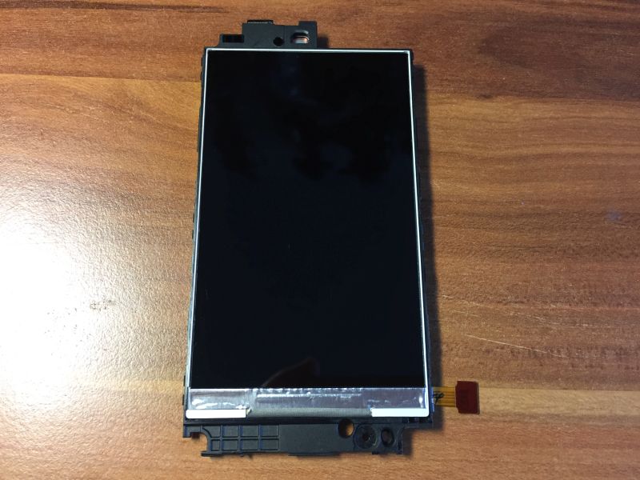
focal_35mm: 29
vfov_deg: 48.2
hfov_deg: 61.7
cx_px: 320
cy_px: 240
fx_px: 536
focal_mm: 4.15
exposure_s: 1/33
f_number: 2.2
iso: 64
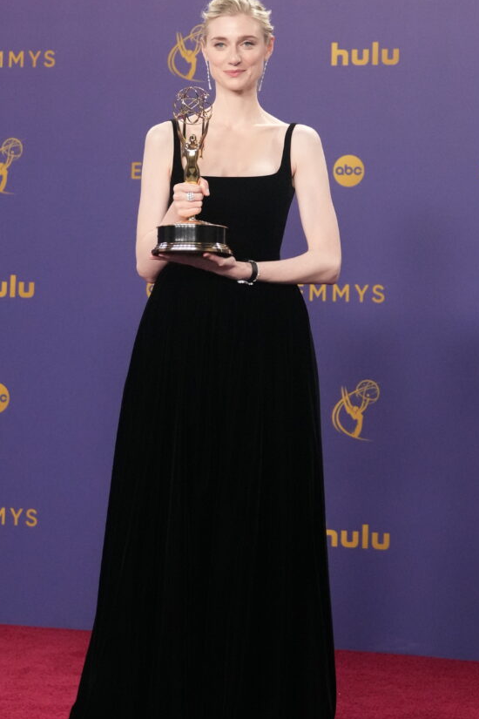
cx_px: 216
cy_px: 392
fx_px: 1098
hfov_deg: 24.6
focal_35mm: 55
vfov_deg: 36.2
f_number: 2.8
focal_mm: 42
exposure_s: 1/800
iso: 5000
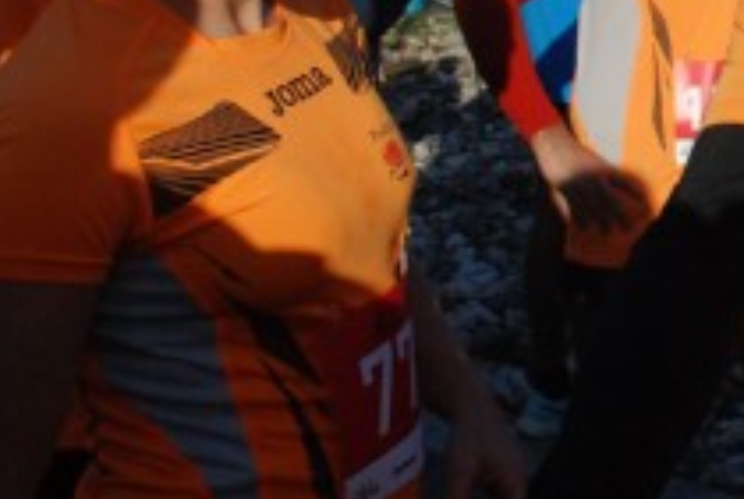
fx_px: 1595
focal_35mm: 77
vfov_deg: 17.2
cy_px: -62
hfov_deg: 22.7
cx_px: 1024
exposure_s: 1/2000
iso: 1000
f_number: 7.1
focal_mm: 18
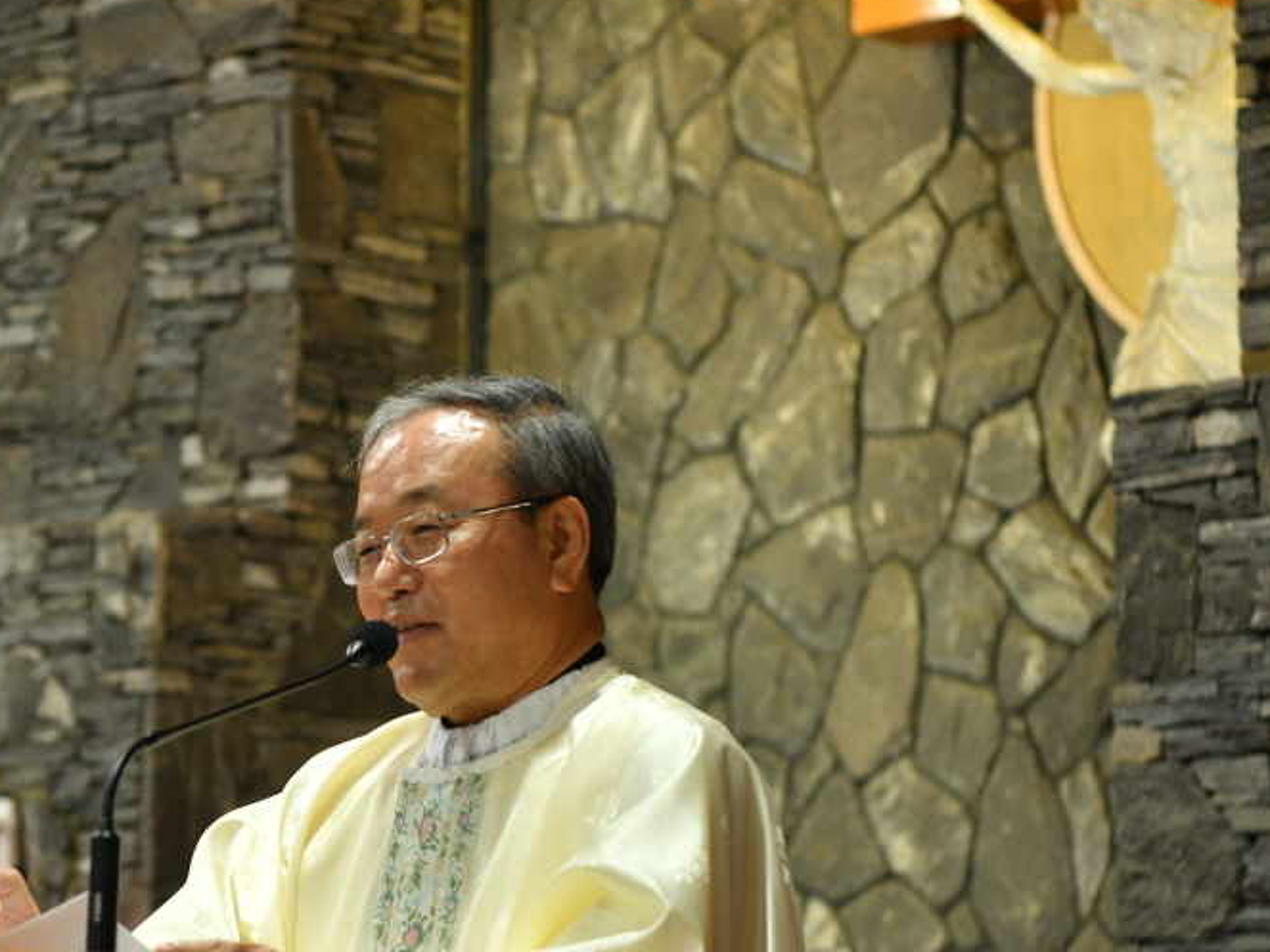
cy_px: 554
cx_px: 293
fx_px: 4915
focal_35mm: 134
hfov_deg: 14.7
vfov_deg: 11.1
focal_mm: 70
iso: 500
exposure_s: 1/160
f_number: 3.5
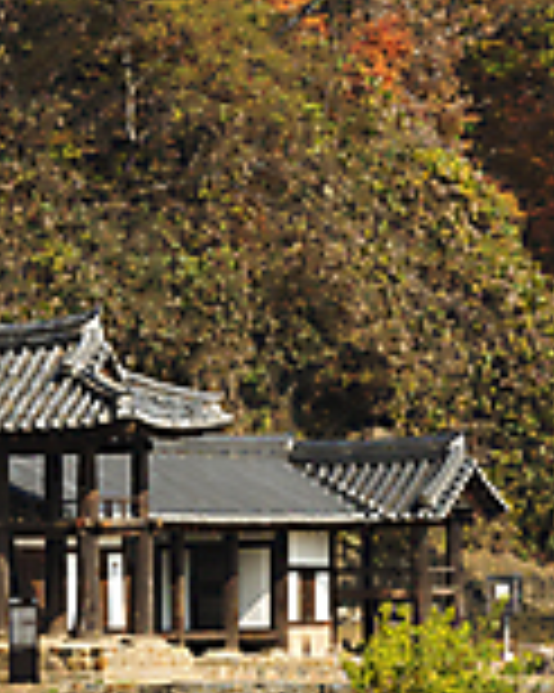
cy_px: 855
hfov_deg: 3.8
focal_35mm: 403
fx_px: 8268
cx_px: 250
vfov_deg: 4.8
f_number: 11
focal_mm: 165
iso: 200
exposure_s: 1/160
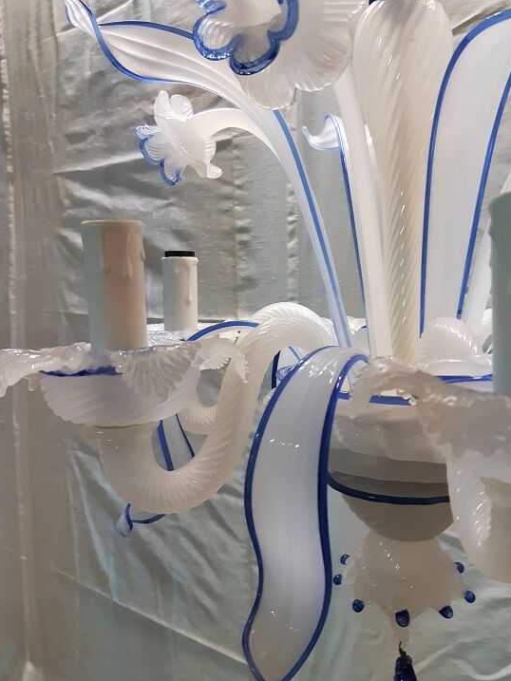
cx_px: 274
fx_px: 571
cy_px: 325
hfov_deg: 48.2
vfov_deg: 61.6
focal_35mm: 29
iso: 200
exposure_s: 1/40
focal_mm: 3.93
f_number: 1.7
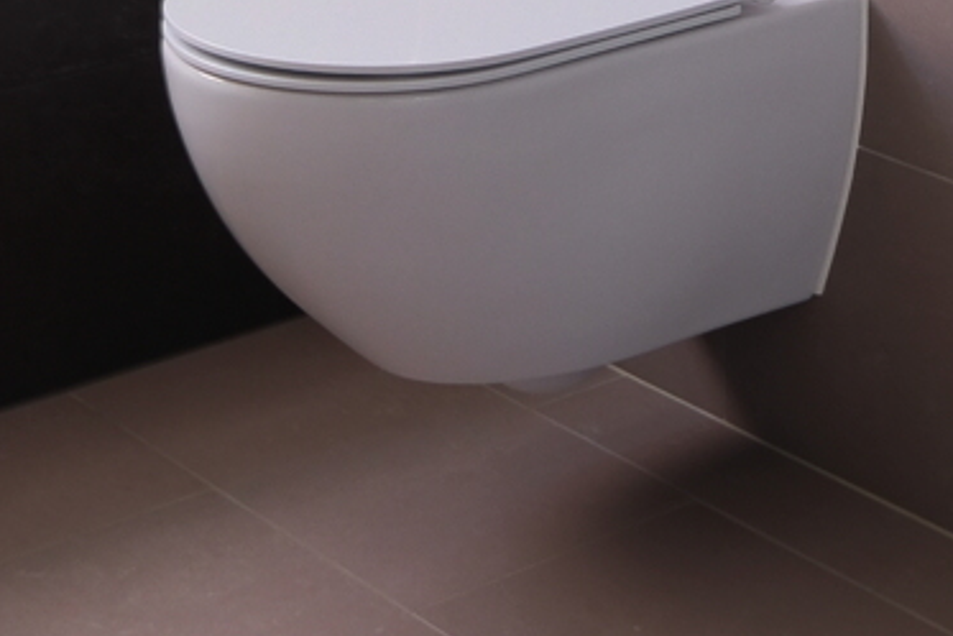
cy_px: -921
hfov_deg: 19.8
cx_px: 567
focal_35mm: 103
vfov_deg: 11.1
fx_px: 2728
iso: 200
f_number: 4
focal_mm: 10
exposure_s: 1/15
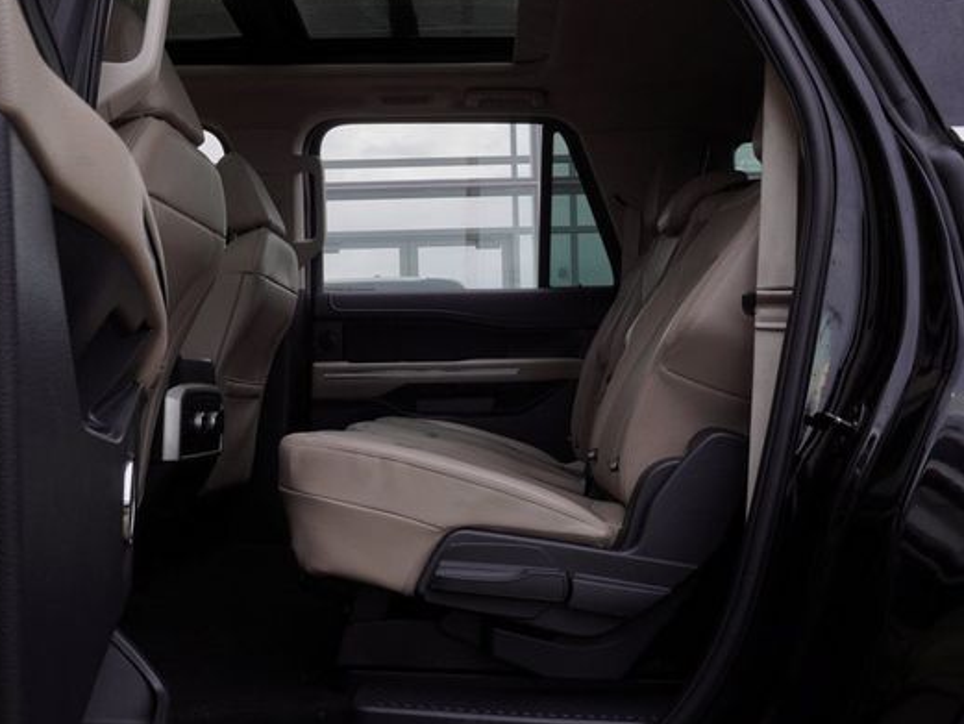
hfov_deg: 47.9
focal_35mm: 39
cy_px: 340
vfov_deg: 36.8
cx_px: 476
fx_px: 1086
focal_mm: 22
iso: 160
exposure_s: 1/8
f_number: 13
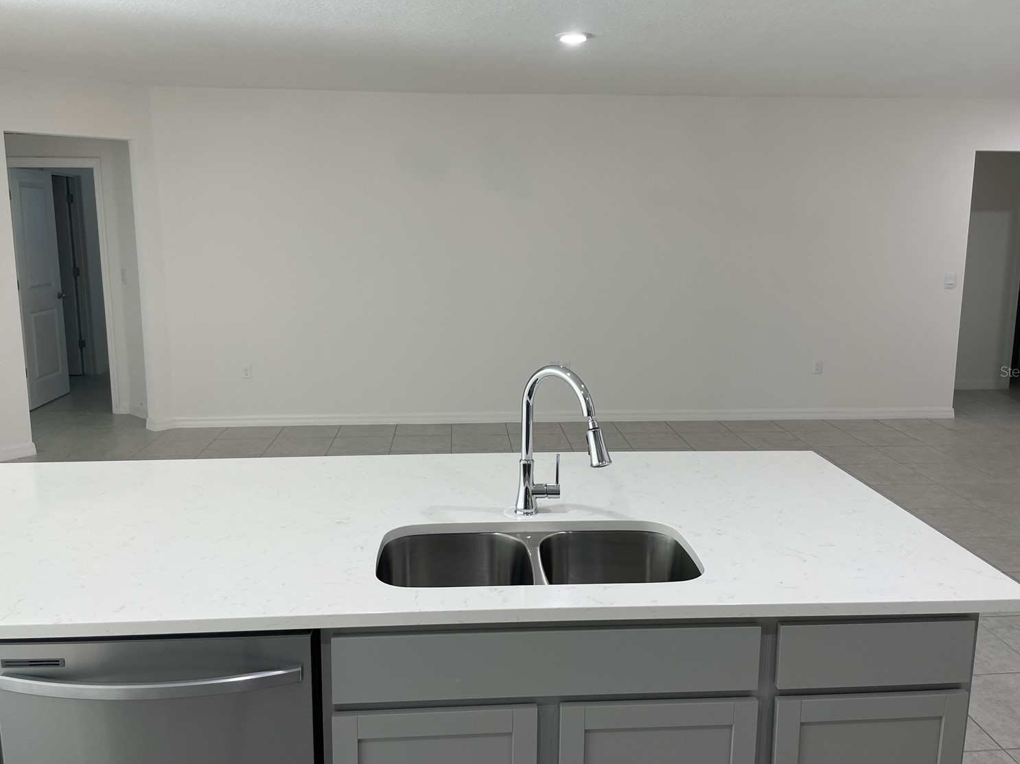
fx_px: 825
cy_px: 371
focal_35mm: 28
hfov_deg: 63.5
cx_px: 516
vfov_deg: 49.7
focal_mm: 4.2
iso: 64
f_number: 1.6
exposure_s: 1/120
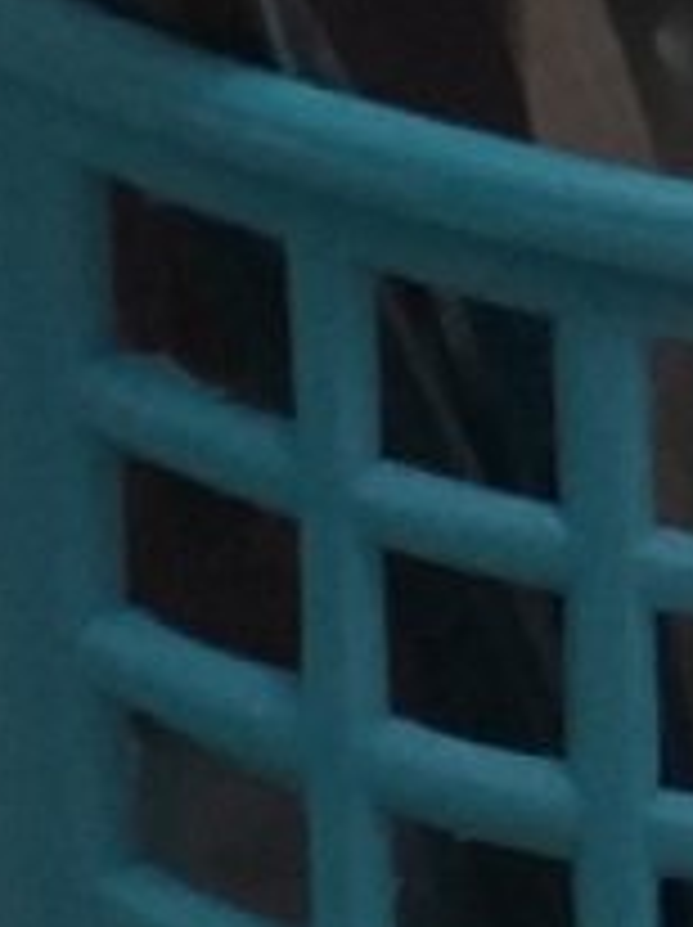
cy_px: 50
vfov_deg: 9.4
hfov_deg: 6.8
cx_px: 1521
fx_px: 5617
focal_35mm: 210
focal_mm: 3.6
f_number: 1.9
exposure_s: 1/17
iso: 100
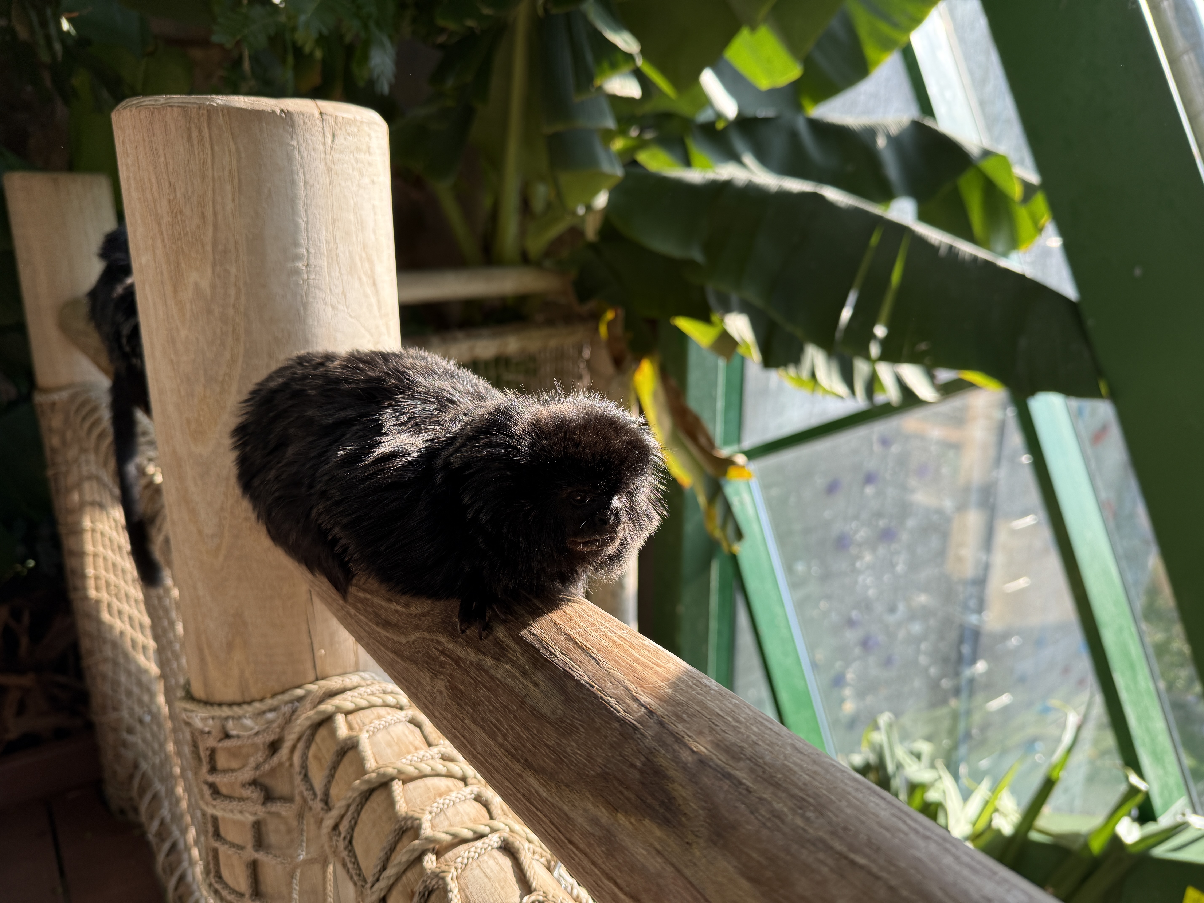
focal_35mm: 24
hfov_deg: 71.6
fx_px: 835
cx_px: 602
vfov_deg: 56.8
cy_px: 452
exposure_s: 1/750
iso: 100
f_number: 1.78
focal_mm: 6.76
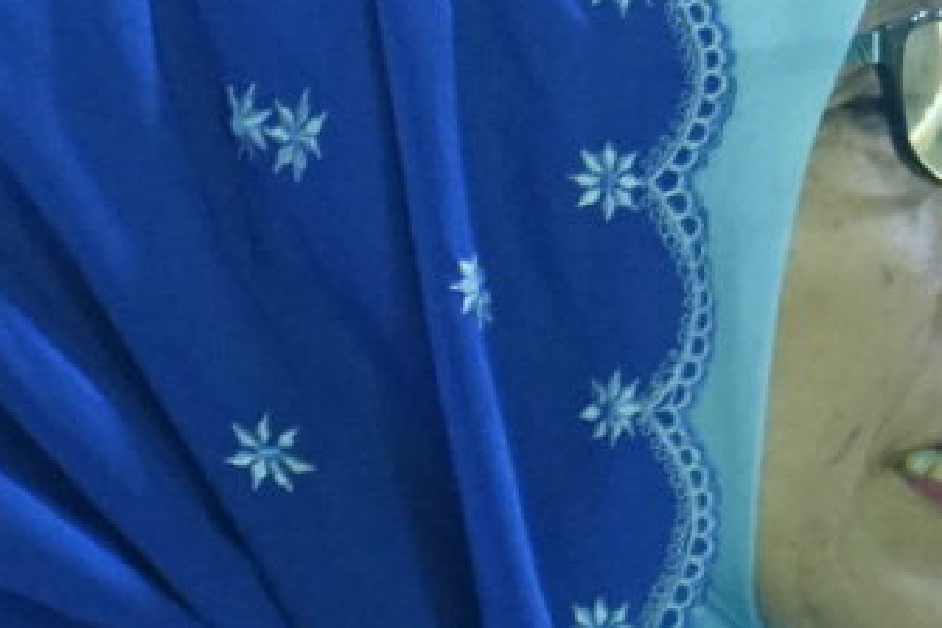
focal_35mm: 343
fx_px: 8974
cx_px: 1713
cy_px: 670
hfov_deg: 5.9
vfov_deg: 4.0
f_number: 4
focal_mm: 45
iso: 2500
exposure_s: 1/40
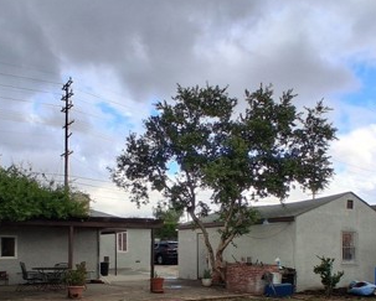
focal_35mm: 35
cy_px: 242
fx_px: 390
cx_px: 181
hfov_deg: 51.5
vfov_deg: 40.5
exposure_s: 1/936
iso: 50
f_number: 2.2
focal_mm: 1.4
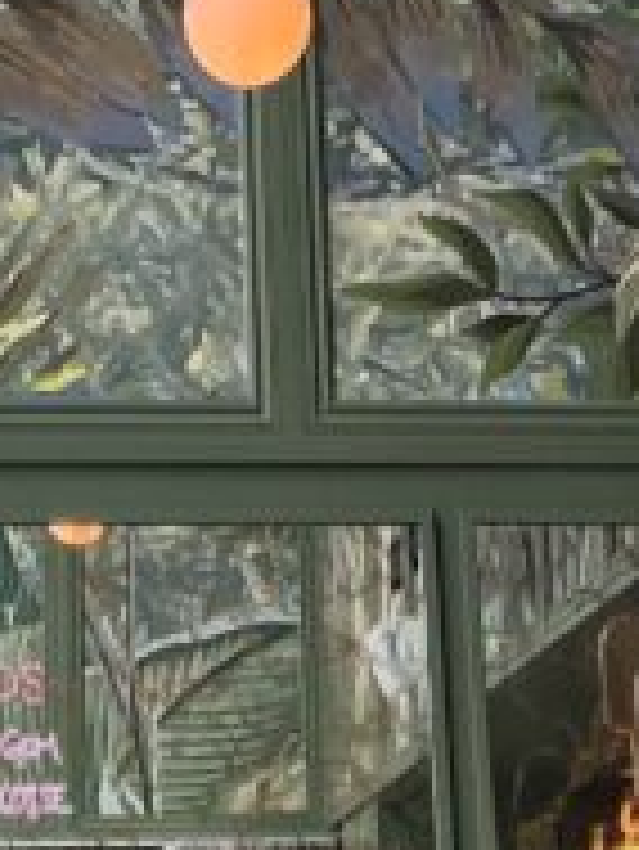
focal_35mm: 141
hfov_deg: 10.5
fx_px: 3467
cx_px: 63
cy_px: -1435
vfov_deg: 10.9
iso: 80
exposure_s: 1/120
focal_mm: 5.7
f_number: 1.5
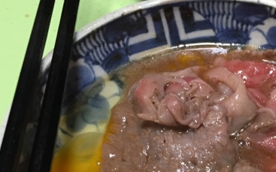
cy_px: 177
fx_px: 504
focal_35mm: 67
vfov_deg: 18.8
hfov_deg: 29.6
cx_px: 237
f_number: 2.2
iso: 160
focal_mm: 4.15
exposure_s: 1/30
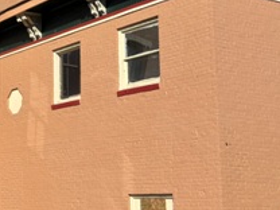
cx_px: -27
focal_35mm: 80
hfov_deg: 23.0
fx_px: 647
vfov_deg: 18.4
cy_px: 105
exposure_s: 1/6711
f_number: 1.6
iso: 50
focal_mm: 5.96
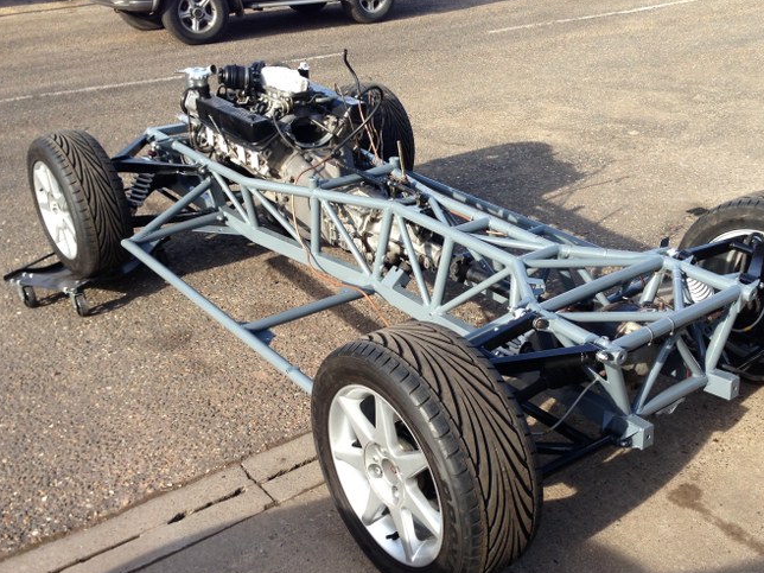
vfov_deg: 35.1
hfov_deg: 45.7
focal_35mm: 41
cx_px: 413
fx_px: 905
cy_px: 295
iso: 50
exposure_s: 1/559
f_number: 2.4
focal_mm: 4.13
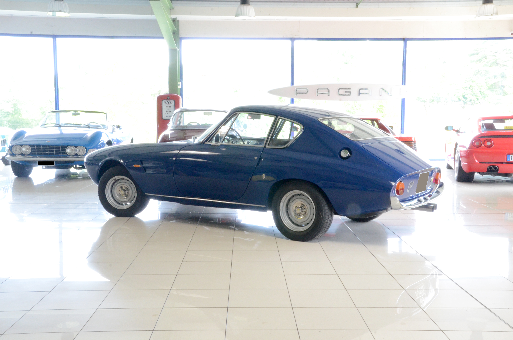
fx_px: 597
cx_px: 256
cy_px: 170
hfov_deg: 46.5
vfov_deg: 31.8
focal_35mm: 42
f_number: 25
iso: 2500
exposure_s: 1/2
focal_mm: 28
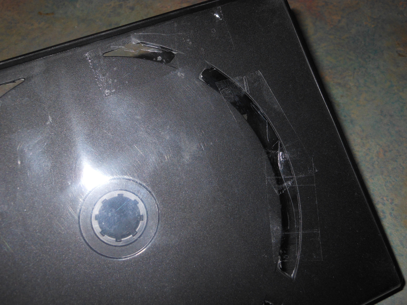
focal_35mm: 33
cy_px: 152
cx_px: 204
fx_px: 388
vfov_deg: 42.9
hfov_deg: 55.4
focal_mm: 5.9
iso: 200
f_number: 11.2
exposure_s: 1/25
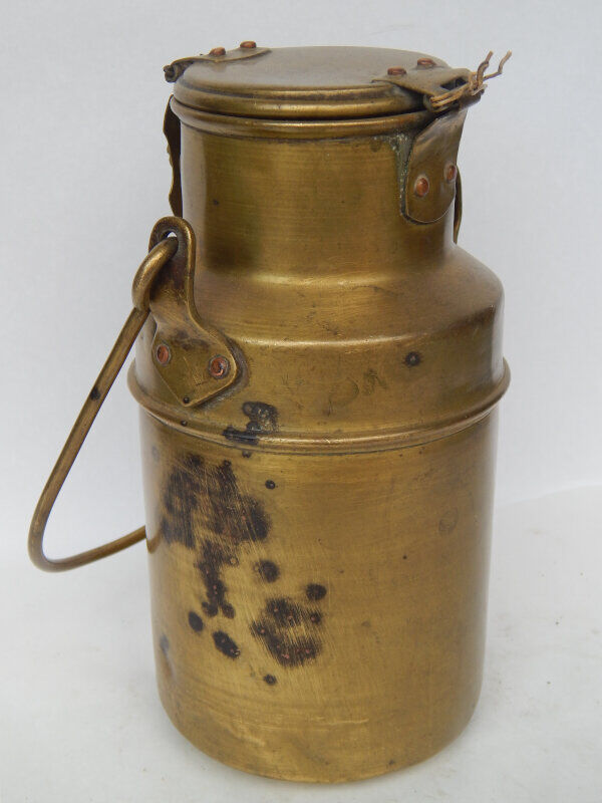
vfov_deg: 34.9
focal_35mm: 55
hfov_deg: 26.6
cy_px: 402
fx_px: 1275
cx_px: 301
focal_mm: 9.7
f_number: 3.8
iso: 125
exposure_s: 1/200
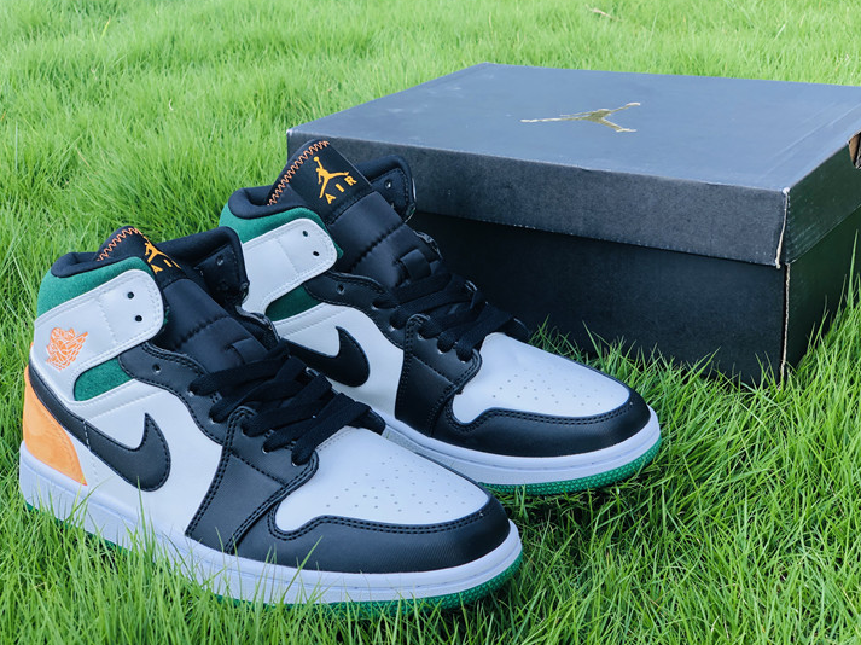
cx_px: 440
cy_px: 328
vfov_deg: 27.0
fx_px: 1342
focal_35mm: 54
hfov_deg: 35.6
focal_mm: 6
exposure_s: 1/195
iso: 16
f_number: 2.4
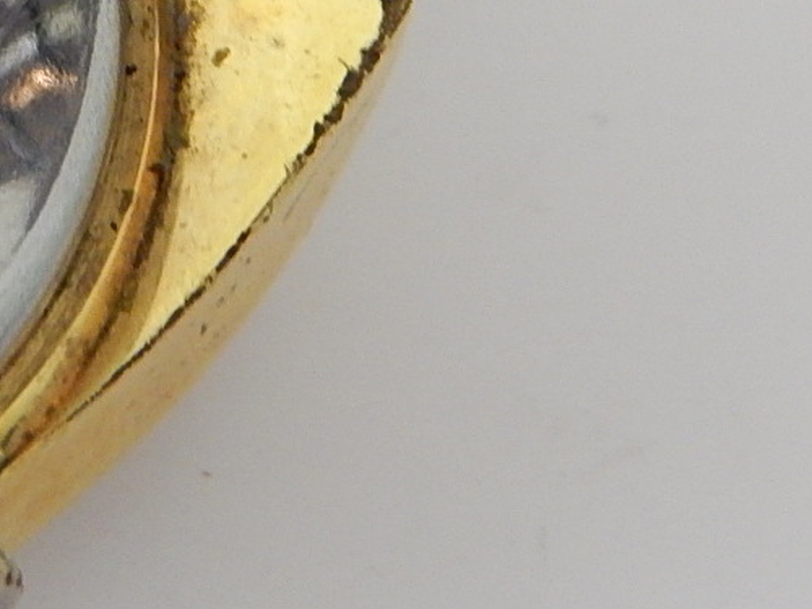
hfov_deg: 7.2
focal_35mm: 272
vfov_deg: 5.4
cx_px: -206
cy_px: -148
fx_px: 6380
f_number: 4.3
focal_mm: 15.3
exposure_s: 1/20
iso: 400
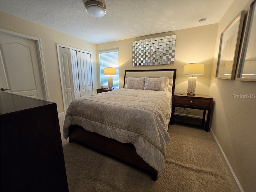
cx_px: 128
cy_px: 96
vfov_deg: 89.9
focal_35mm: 13
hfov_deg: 106.2
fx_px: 96
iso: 160
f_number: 2.2
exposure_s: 1/60
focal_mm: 2.2
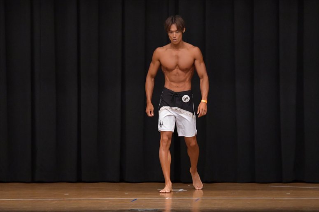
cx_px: 160
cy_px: 106
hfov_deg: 8.6
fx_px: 2126
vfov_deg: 5.7
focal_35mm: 240
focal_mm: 160
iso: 6400
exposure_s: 1/400
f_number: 5.6
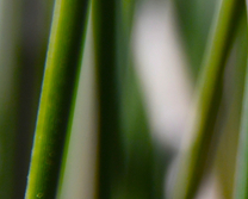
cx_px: 502
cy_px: 102
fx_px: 14156
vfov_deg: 0.8
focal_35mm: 1926
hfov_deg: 1.0
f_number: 8
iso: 160
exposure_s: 1/125
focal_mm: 250
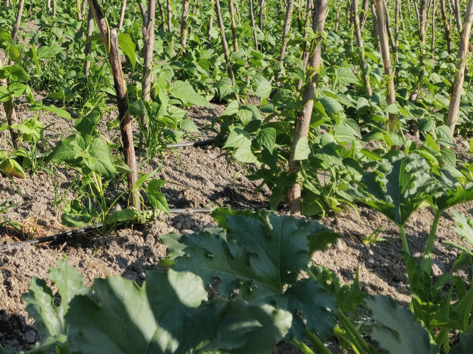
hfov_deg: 38.6
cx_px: 81
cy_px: 122
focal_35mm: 47
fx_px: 642
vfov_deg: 30.7
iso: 100
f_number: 1.7
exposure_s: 1/1136
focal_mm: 4.25
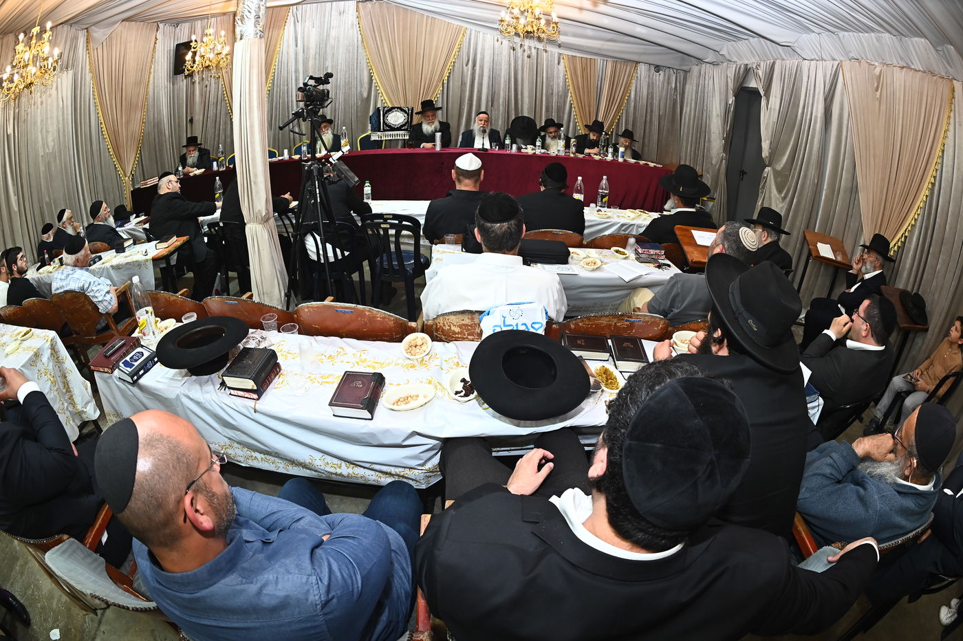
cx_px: 482
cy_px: 320
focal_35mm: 16
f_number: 8
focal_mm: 16
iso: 1250
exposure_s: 1/160
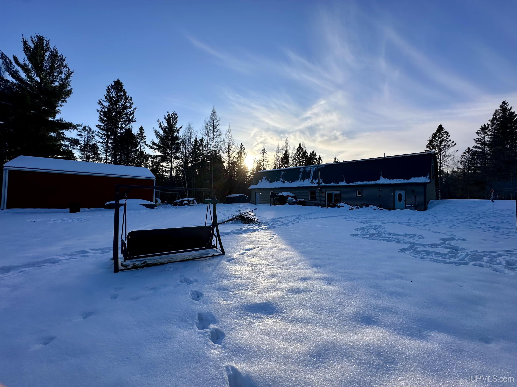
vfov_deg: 85.7
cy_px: 194
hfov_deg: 102.1
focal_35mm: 14
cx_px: 258
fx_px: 209
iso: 50
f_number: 2.2
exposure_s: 1/2353
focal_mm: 2.22
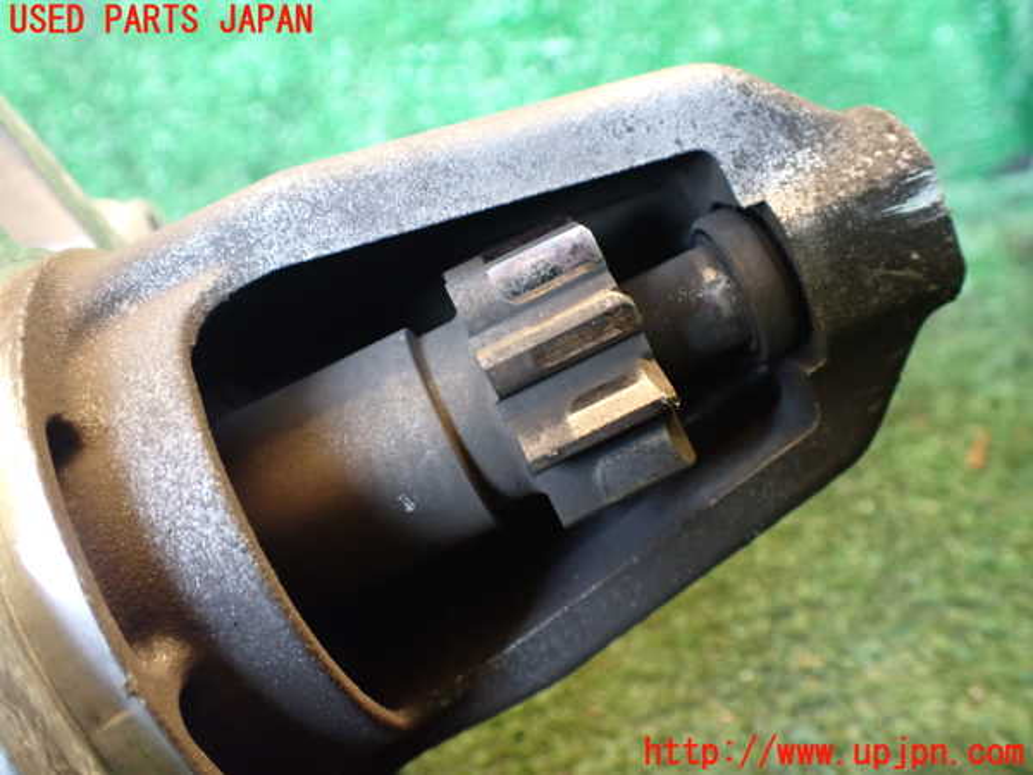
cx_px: 516
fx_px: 895
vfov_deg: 46.8
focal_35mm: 30
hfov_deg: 60.0
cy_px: 388
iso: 1000
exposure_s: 1/30
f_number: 2.3
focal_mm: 5.4
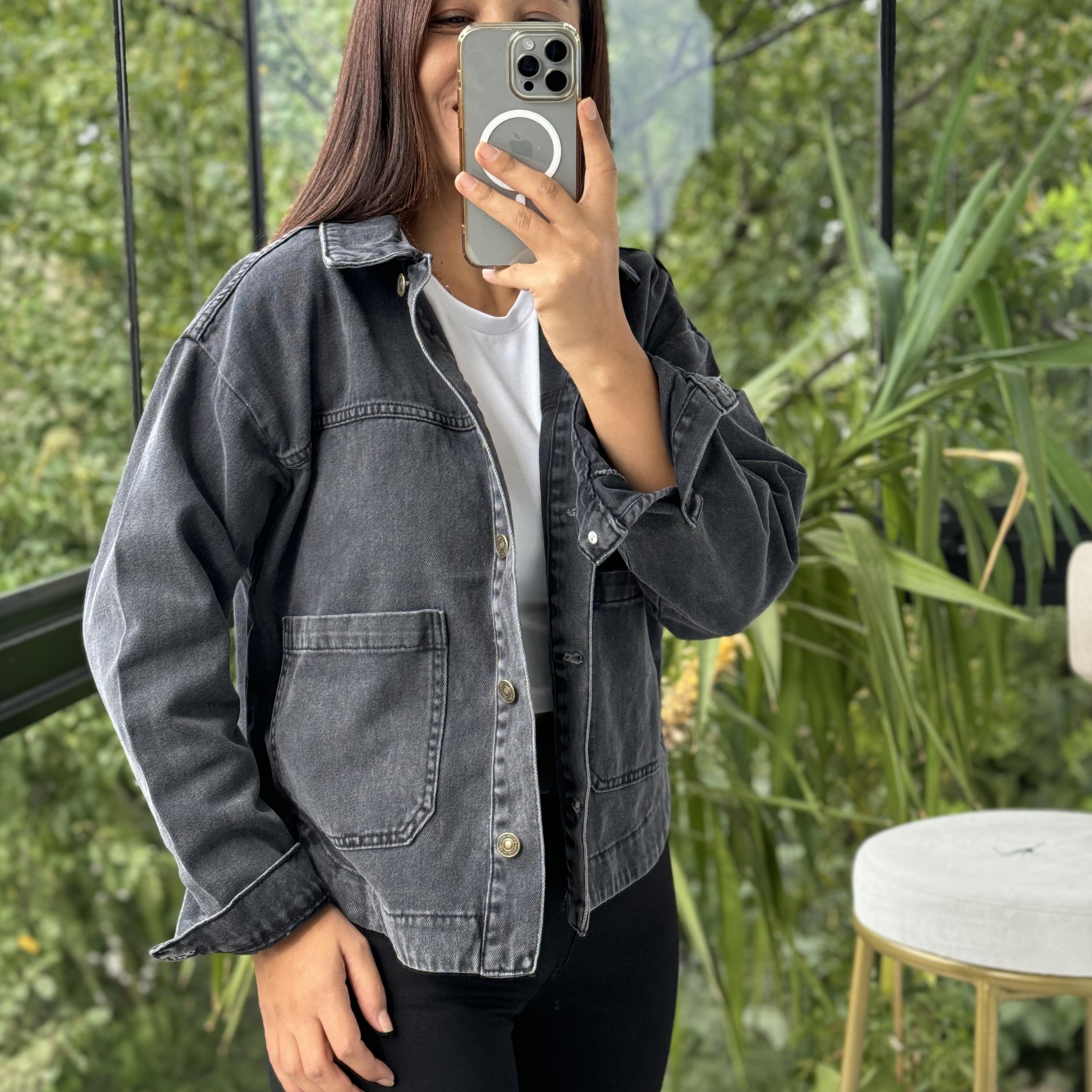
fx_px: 2034
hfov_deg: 30.0
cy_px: 535
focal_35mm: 57
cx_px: 545
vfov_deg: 30.0
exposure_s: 1/105
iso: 100
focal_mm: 6.76
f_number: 1.78
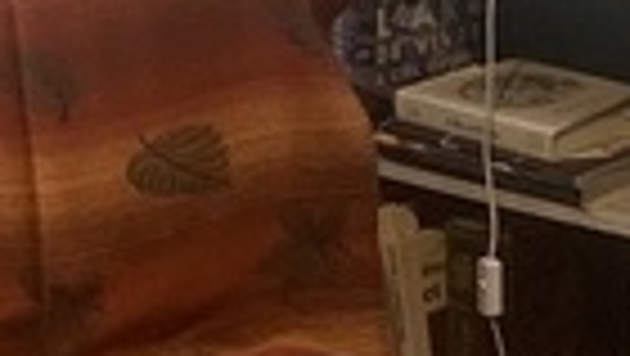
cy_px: 95
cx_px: 1076
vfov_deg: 5.9
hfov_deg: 9.9
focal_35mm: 207
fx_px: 3461
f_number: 1.8
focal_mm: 4.25
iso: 125
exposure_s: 1/60
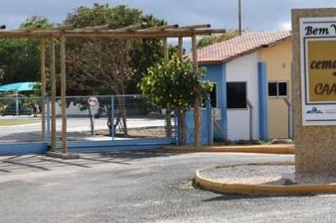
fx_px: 1017
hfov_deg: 18.8
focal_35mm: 109
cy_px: 55
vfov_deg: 12.5
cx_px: 166
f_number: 10
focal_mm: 35
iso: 200
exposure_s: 1/400
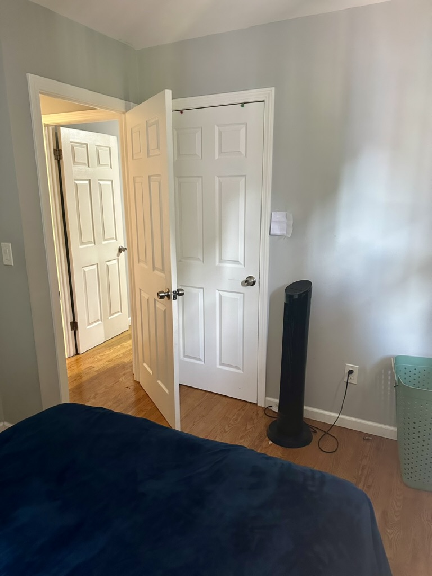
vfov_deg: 71.6
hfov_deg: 56.8
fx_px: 399
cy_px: 288
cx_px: 216
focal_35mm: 24
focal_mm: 6.86
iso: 500
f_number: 1.78
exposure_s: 1/60
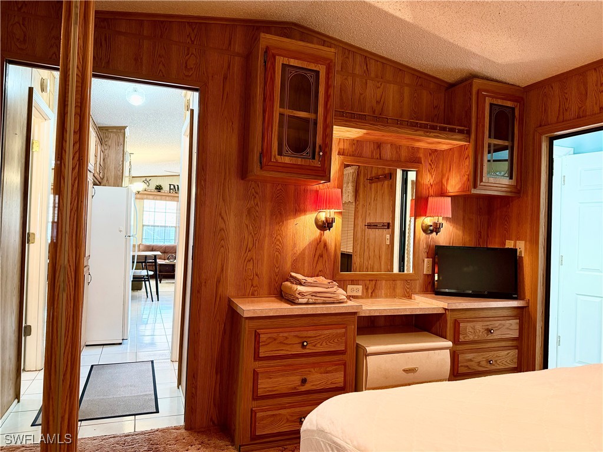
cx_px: 302
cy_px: 226
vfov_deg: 56.8
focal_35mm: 24
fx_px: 418
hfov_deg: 71.6
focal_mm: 6.76
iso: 320
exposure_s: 1/60
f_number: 1.78
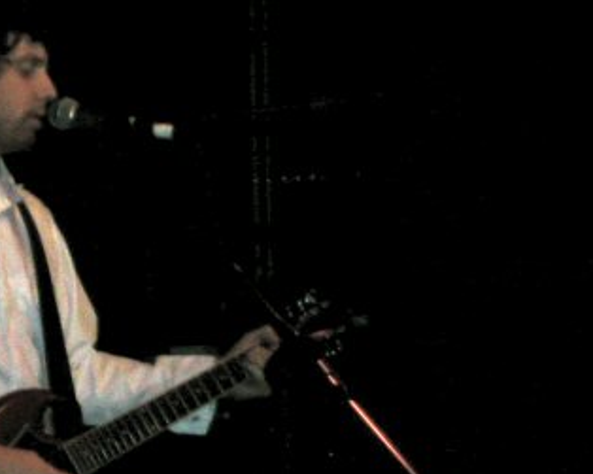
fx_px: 3877
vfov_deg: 7.0
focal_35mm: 221
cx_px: 38
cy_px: 317
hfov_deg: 8.7
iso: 200
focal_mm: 16.8
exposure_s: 1/59.9
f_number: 4.8
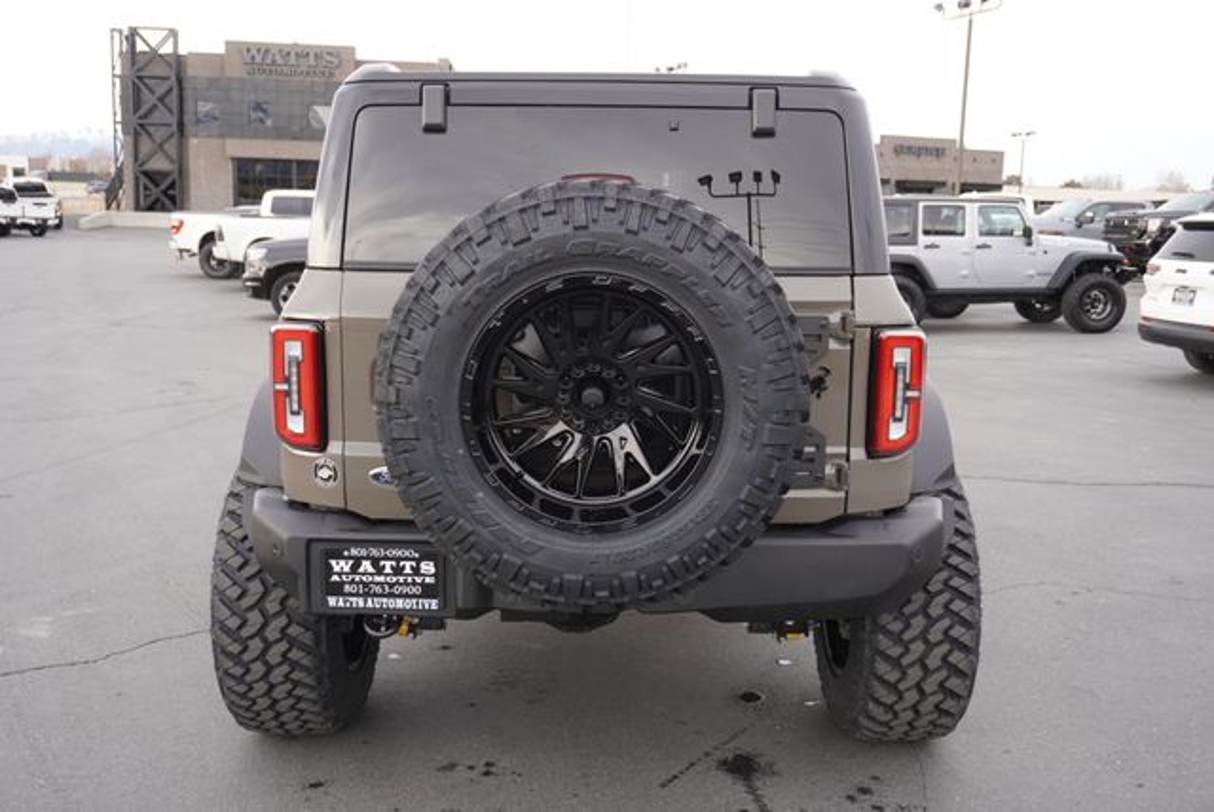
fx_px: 1164
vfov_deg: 38.4
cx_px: 607
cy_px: 406
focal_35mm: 34
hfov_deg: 55.1
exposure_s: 1/80
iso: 100
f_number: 4.5
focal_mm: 23
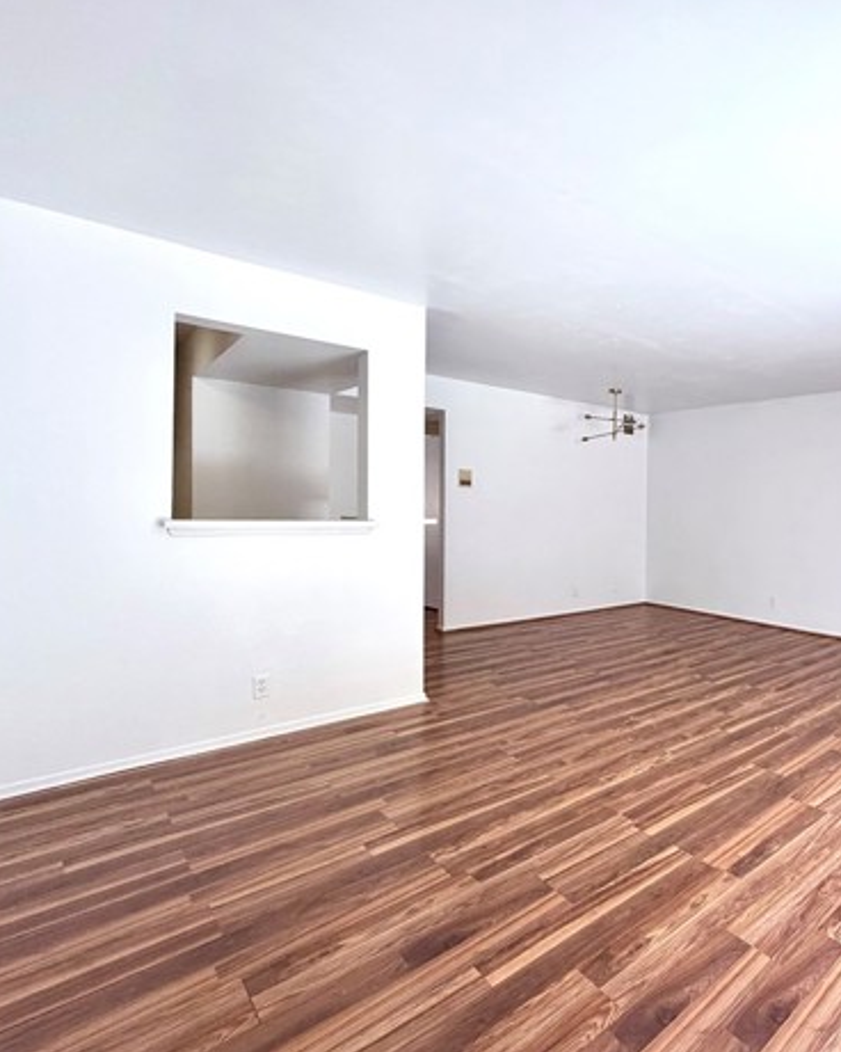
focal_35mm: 19
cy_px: 521
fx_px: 591
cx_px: 708
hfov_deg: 62.8
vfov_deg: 83.3
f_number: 2.2
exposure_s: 1/121
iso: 200
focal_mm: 2.22
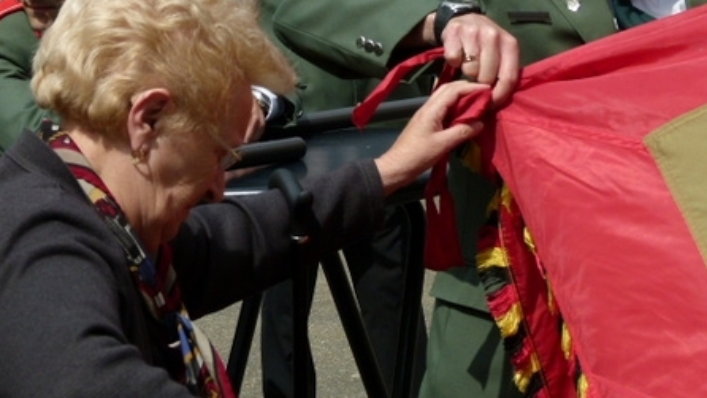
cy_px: 106
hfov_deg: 16.6
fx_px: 2419
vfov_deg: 9.4
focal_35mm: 129
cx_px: 347
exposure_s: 1/1300
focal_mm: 15.8
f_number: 4
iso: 100
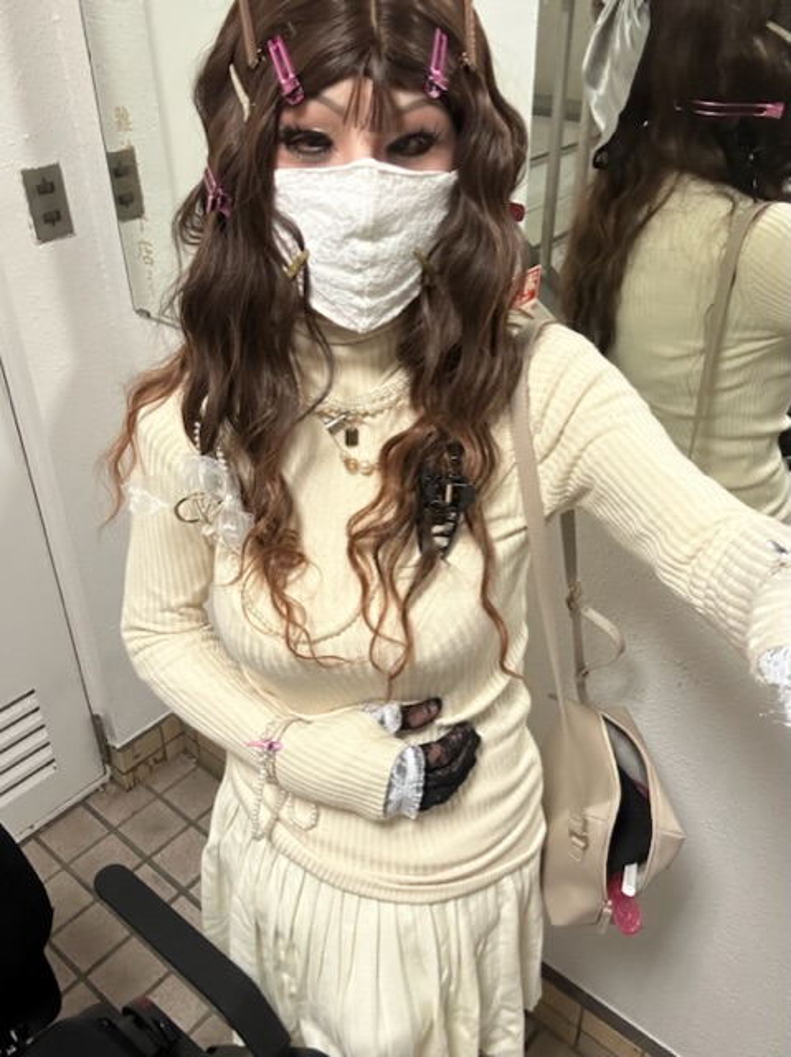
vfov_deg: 60.0
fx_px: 915
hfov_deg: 46.7
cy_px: 528
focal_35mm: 30
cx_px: 396
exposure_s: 1/60
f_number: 1.9
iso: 200
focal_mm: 2.69
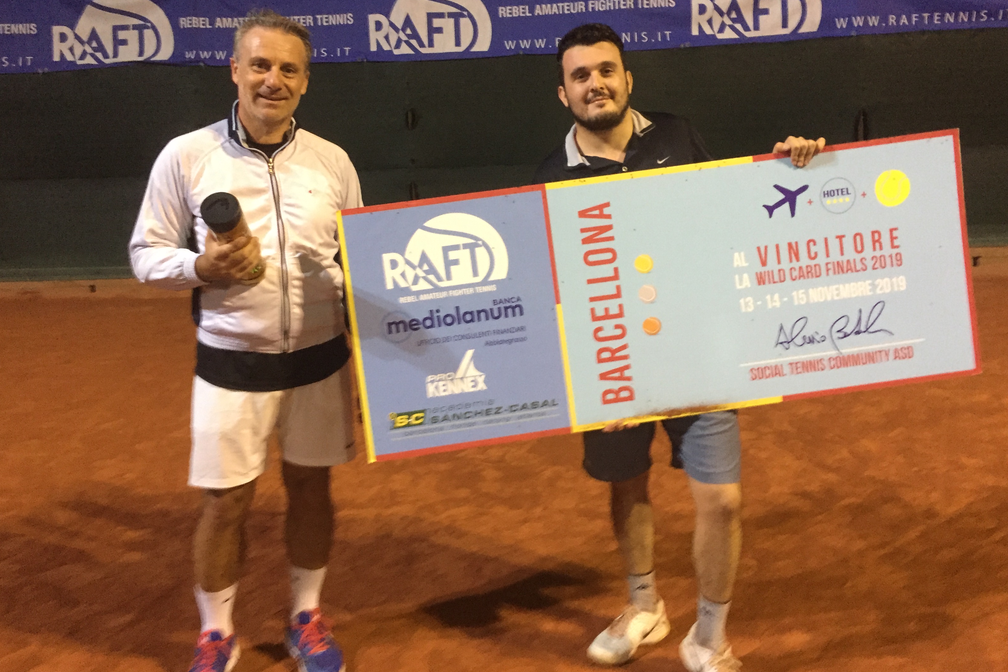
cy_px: 299
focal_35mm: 31
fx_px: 868
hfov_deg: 60.3
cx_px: 505
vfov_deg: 42.3
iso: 320
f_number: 2.2
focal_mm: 4.15
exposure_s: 1/17
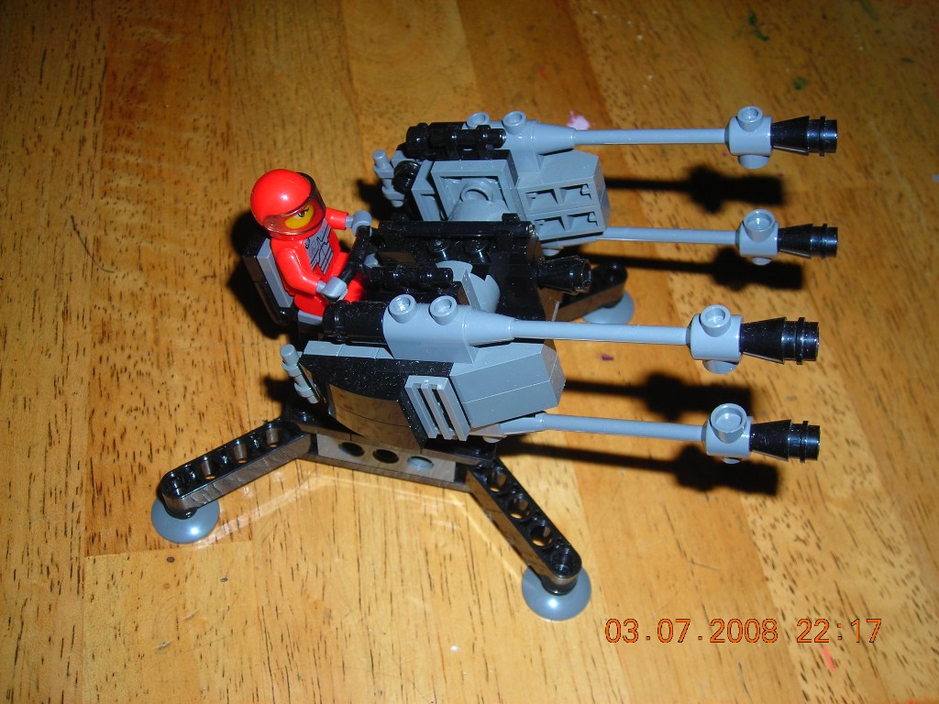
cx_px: 470
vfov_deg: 35.1
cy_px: 352
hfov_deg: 45.8
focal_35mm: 41
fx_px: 1112
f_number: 6.6
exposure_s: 1/60.1
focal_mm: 6.8
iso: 50
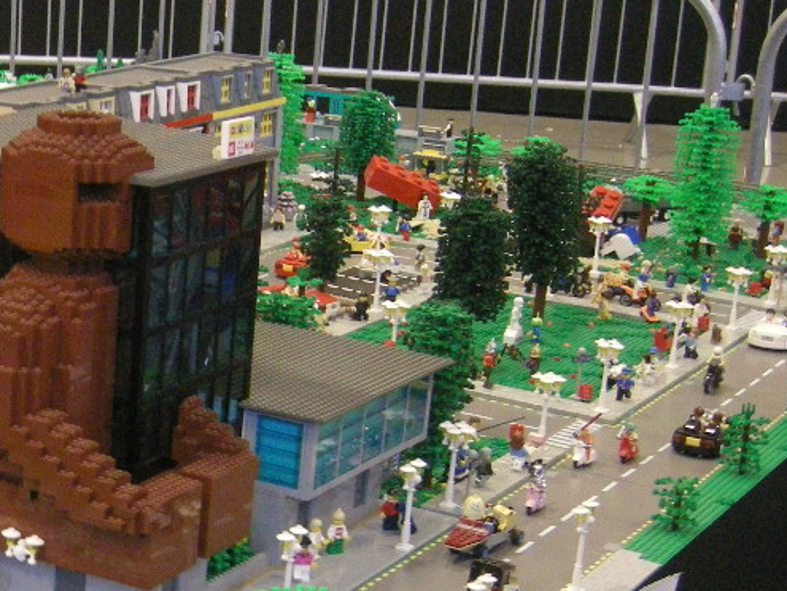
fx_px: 2116
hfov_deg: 20.3
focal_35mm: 93
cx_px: -17
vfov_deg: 15.8
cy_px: 502
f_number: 2.7
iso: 400
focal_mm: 7.5
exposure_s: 1/11.6
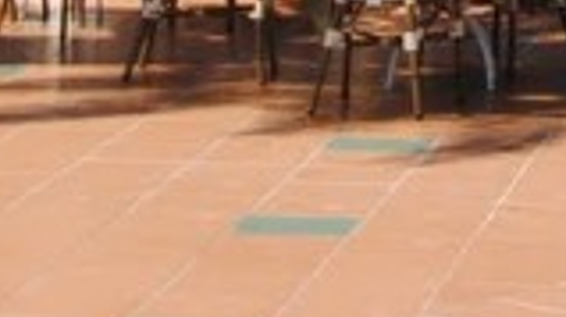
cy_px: -545
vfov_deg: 4.3
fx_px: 4092
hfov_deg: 7.8
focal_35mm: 273
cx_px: 813
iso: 100
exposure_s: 1/200
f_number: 7.1
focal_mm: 24
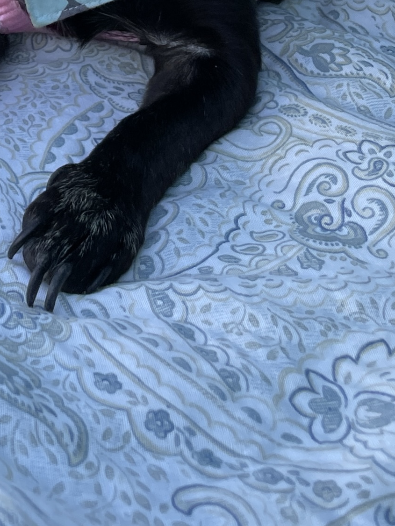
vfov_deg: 25.4
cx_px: 62
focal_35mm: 67
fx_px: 1019
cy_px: -136
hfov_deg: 21.6
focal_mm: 4.2
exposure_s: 1/504
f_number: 1.6
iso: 32
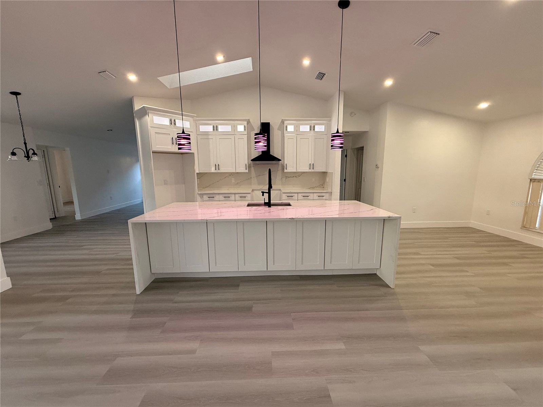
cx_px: 272
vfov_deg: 85.7
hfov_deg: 102.1
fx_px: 220
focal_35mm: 14
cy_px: 204
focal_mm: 2.22
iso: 400
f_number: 2.2
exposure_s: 1/120
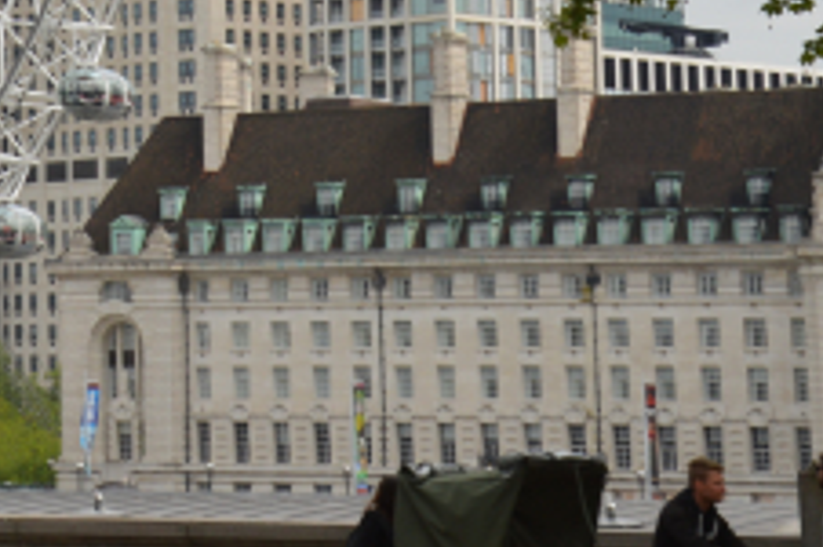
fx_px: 4611
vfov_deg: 6.6
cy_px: -412
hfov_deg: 10.0
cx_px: -237
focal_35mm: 202
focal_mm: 38
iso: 100
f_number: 8
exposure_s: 1/250
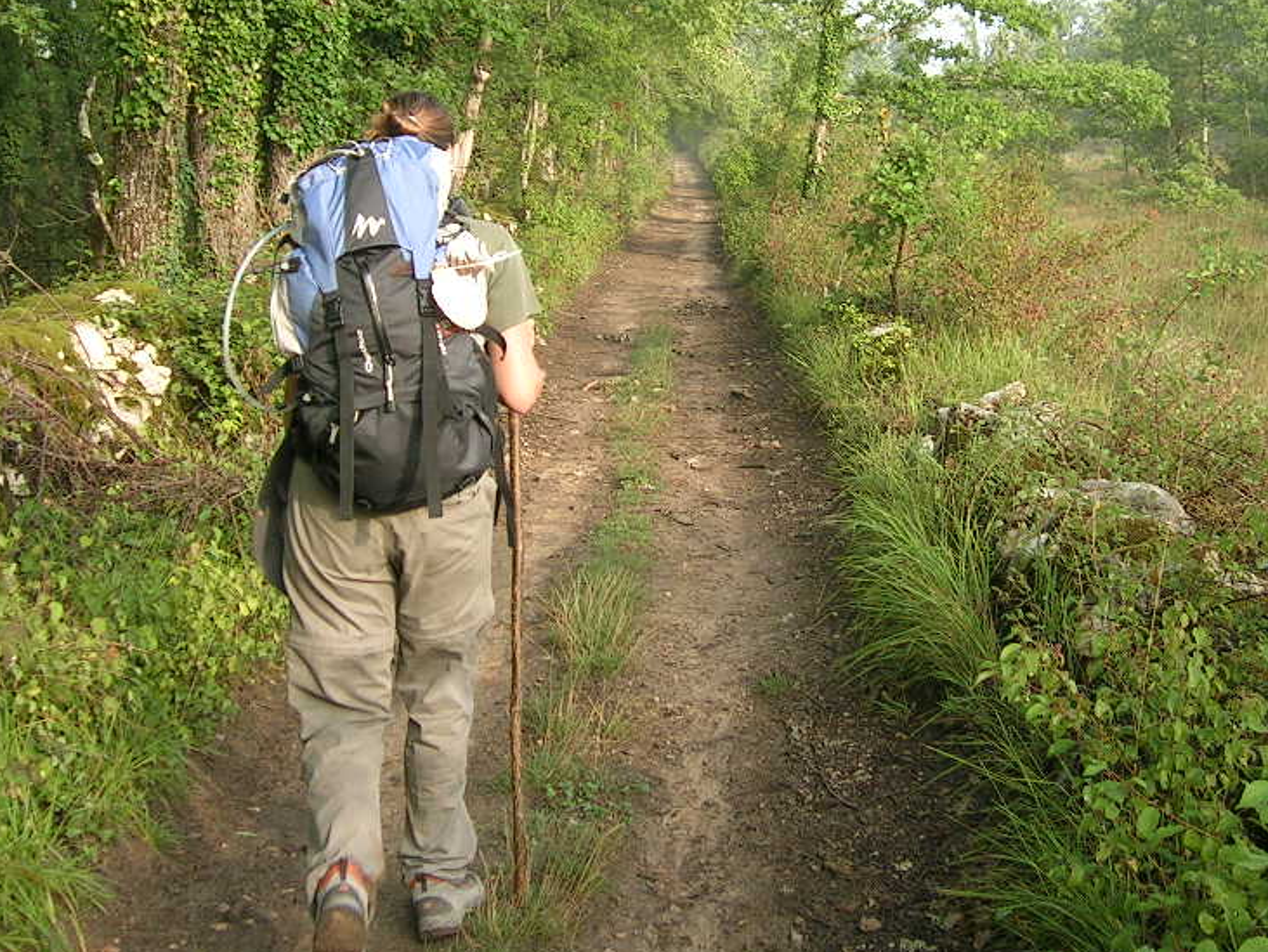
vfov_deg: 29.5
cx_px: 742
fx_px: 1796
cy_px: 310
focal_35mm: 49
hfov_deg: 38.8
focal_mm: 5.4
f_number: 2.8
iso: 50
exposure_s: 1/175
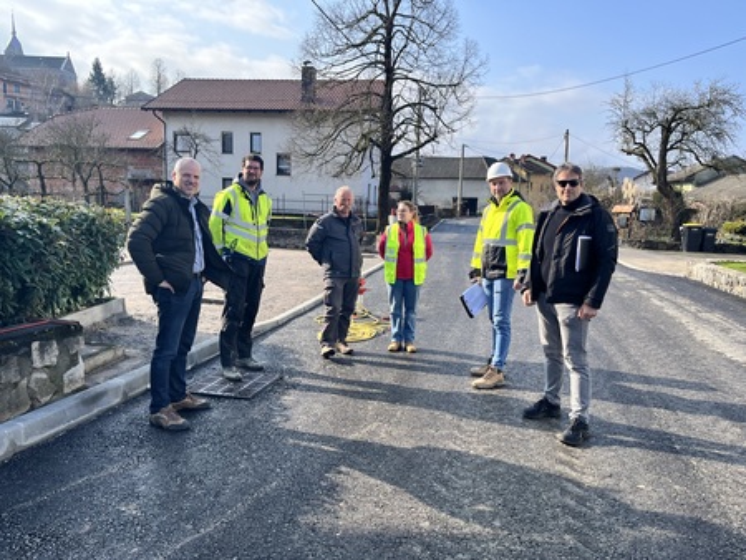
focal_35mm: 26
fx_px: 561
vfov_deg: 53.1
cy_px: 280
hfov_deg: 67.3
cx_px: 373
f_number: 1.6
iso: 50
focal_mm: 5.1
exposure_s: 1/1517
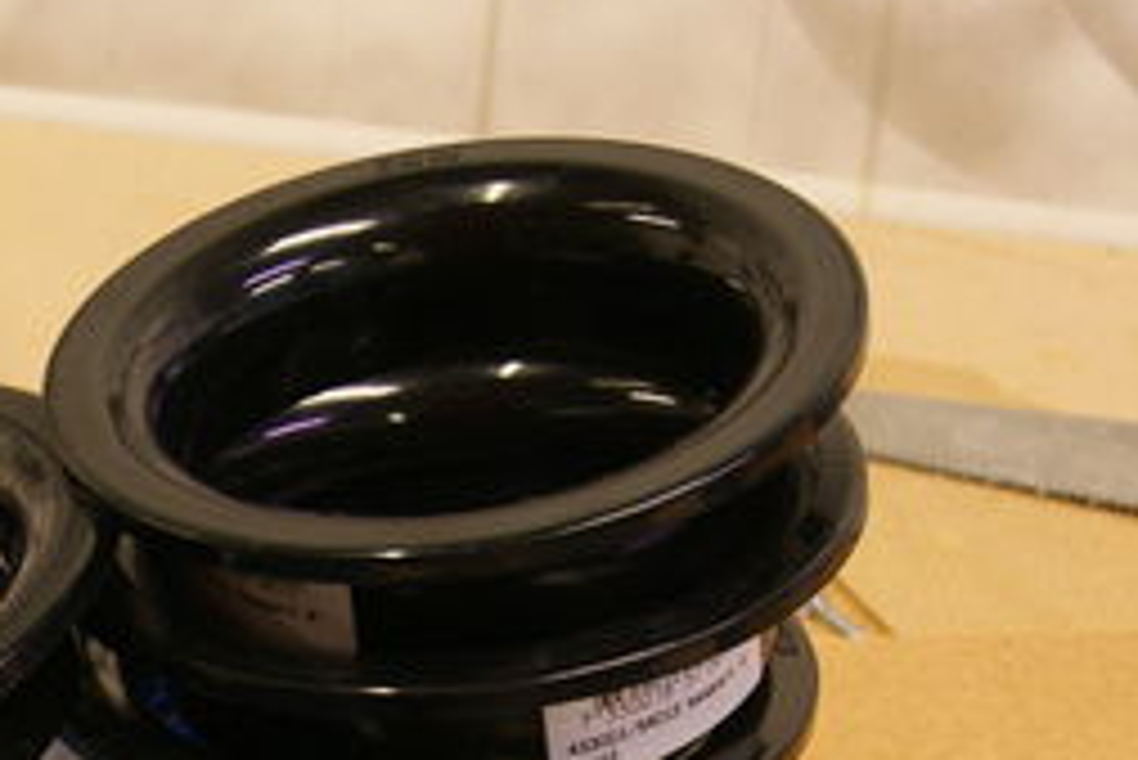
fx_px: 3606
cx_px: 135
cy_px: 902
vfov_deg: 11.8
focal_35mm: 114
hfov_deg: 17.7
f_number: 5.6
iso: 400
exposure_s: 1/15
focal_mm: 30
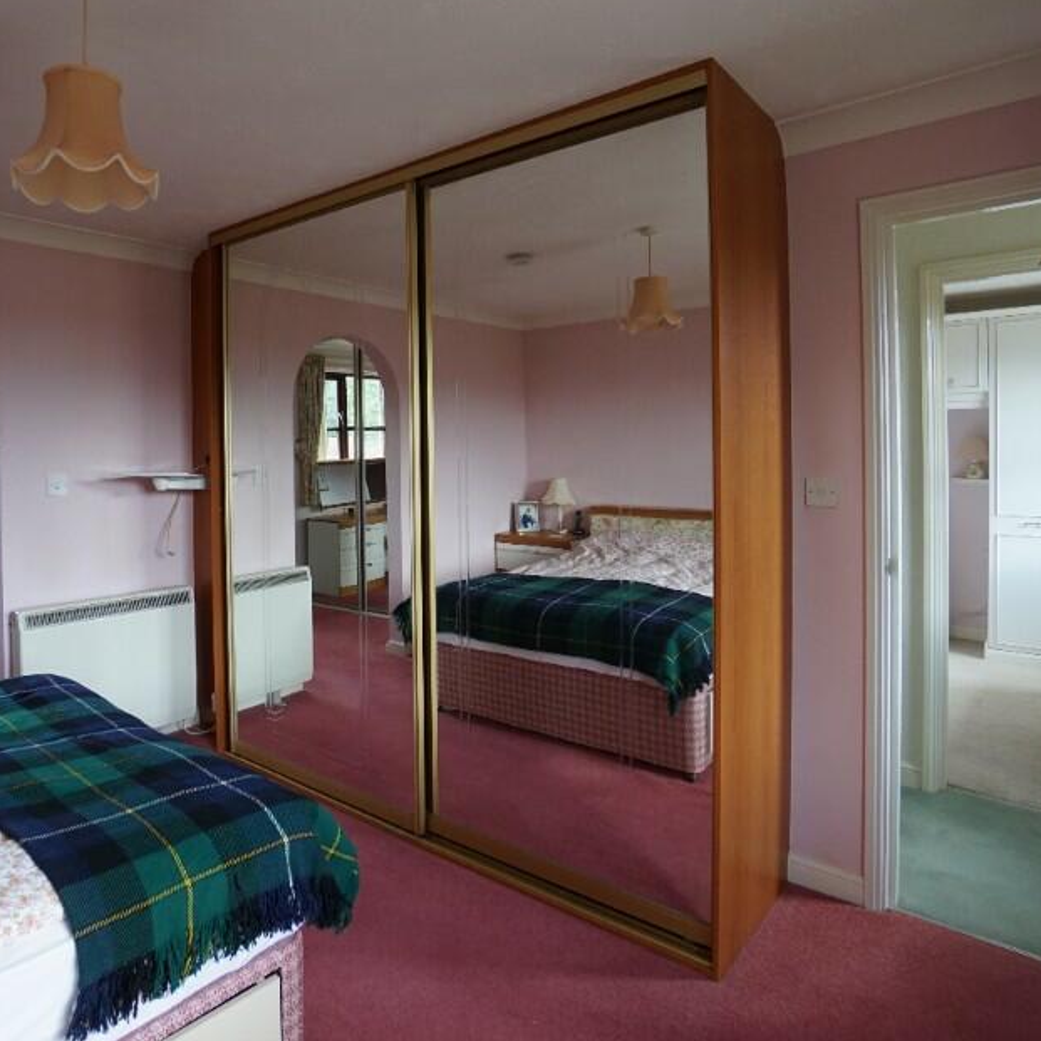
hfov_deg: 71.3
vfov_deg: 72.0
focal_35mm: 21
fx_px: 714
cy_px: 473
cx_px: 412
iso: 400
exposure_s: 1/60
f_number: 4
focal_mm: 10
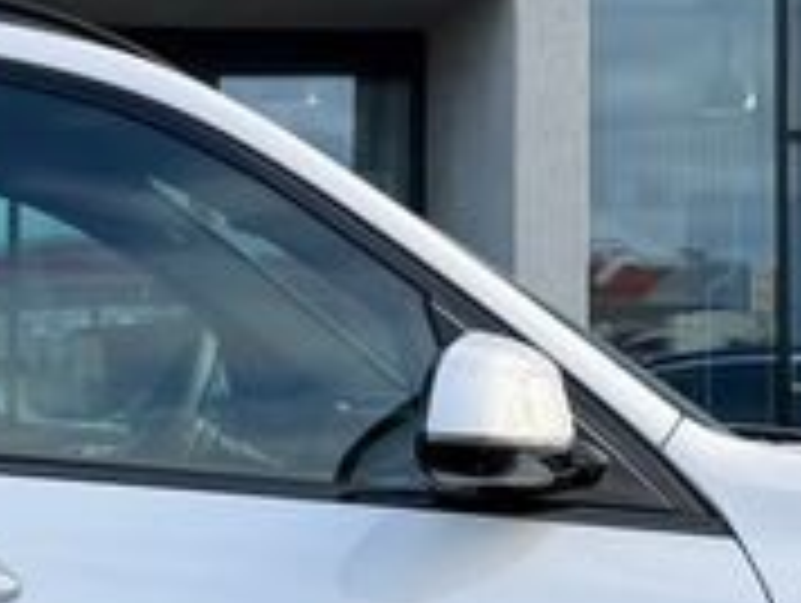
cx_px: -63
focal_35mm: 138
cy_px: 166
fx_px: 3198
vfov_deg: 10.8
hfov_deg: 14.0
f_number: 1.78
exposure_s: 1/1046
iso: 80
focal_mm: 6.76
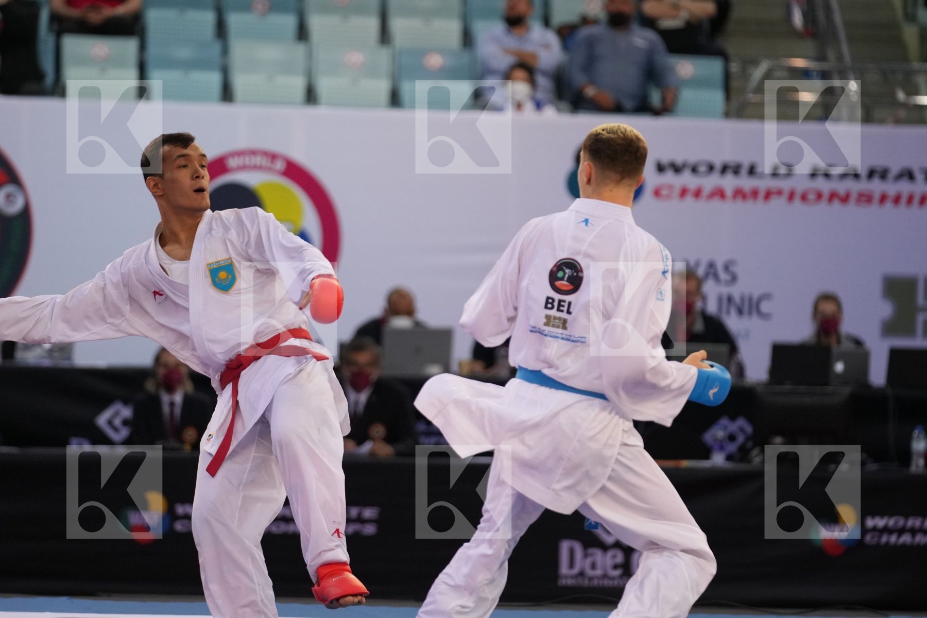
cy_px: 309
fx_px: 7029
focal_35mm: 273
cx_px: 464
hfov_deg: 7.5
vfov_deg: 5.0
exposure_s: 1/1000
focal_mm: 182
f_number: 2.8
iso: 1600
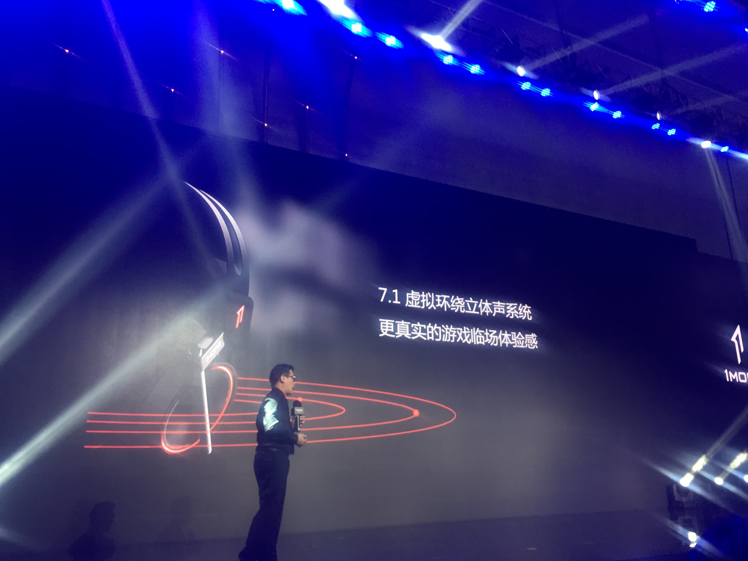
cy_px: 280
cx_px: 374
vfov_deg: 48.2
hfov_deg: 61.7
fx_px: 627
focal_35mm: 29
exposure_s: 1/33
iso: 50
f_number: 2.2
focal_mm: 4.15
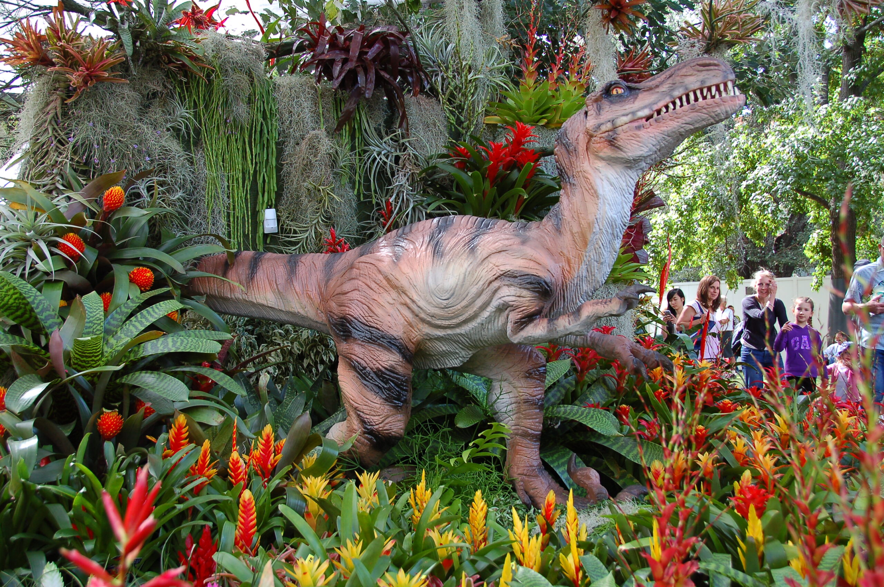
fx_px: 883
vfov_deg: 36.8
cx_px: 442
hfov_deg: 53.2
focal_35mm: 36
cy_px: 294
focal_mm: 24
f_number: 5
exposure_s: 1/160
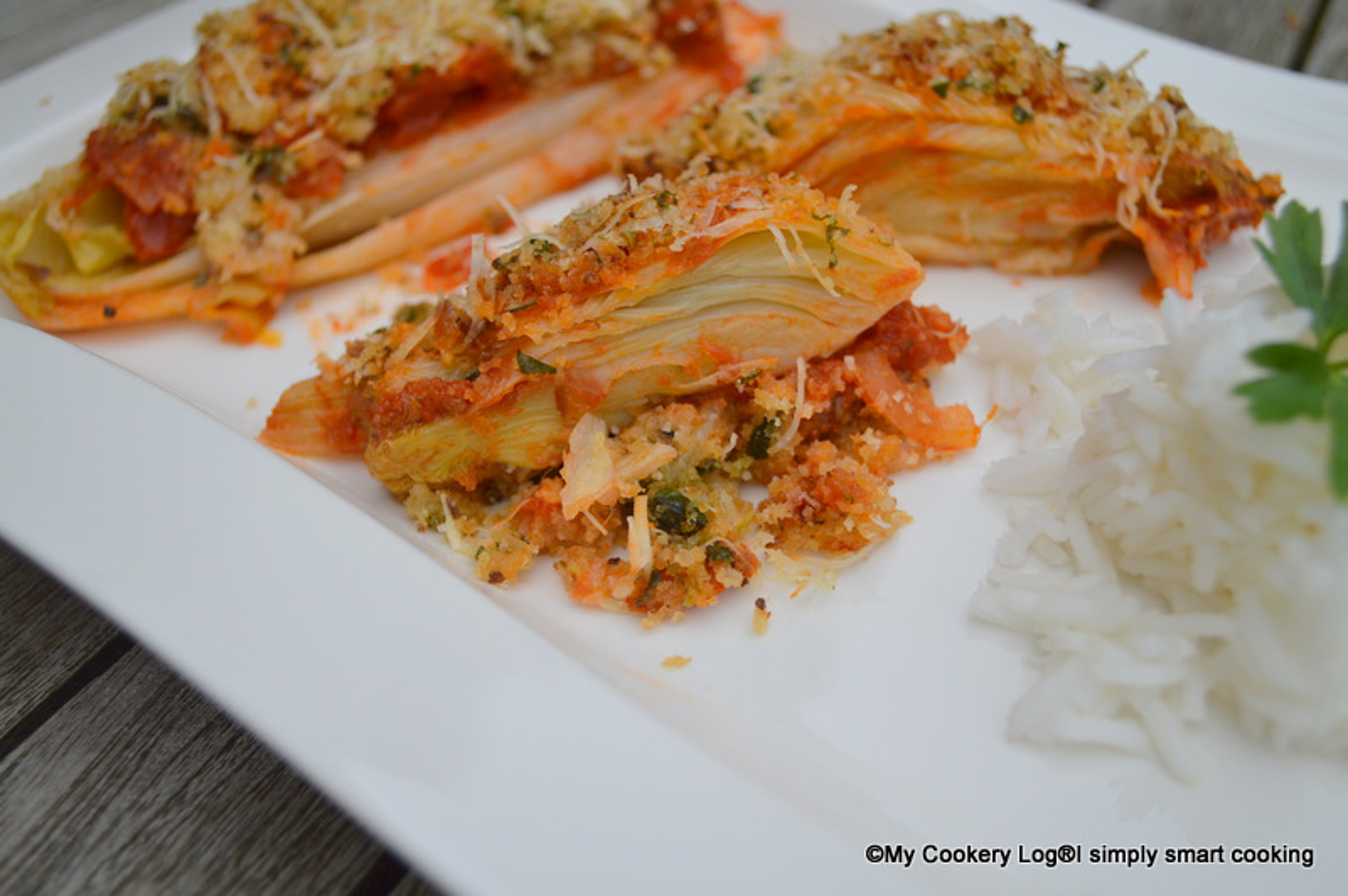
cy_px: 448
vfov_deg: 39.9
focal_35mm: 33
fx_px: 1235
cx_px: 674
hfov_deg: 57.3
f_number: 4
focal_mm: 22
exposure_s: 1/400
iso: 100
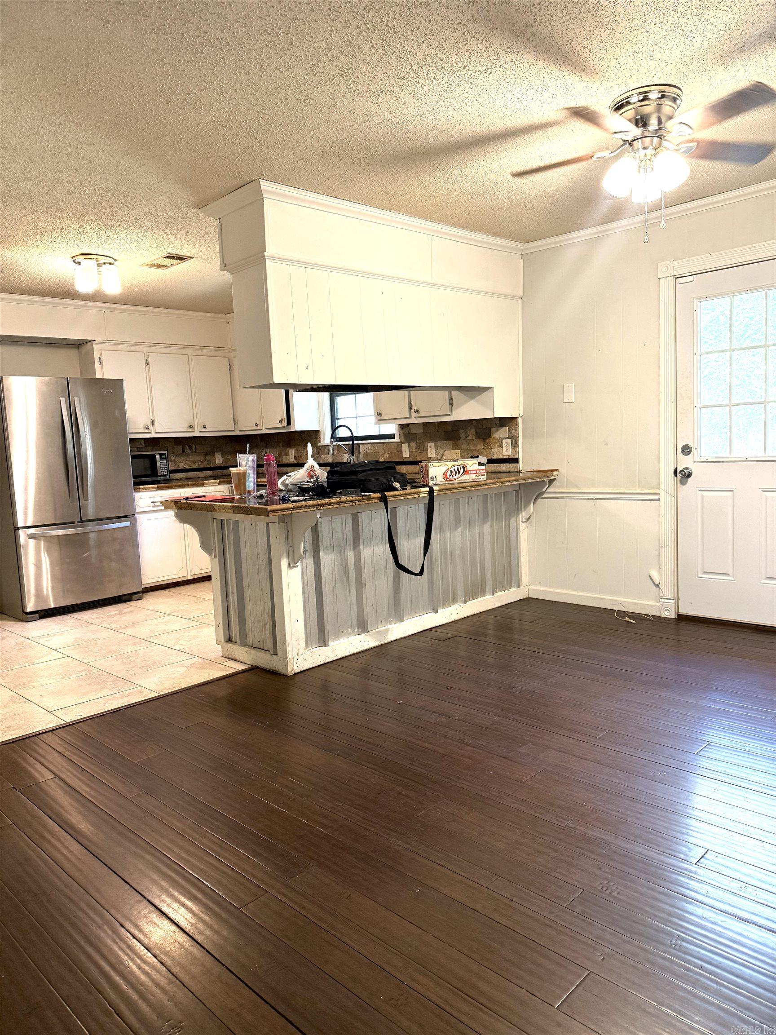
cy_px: 518
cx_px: 388
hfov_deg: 56.8
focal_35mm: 24
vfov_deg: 71.6
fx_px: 717
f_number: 1.78
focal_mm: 6.76
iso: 250
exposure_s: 1/60
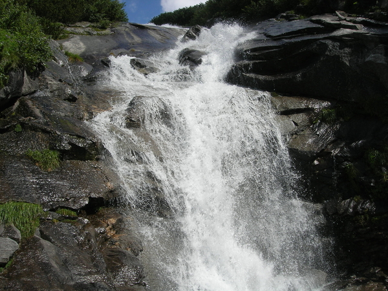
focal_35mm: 38
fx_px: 426
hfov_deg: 49.0
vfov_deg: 37.7
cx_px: 194
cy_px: 146
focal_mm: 7.8
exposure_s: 1/1225
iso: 64
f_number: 4.8
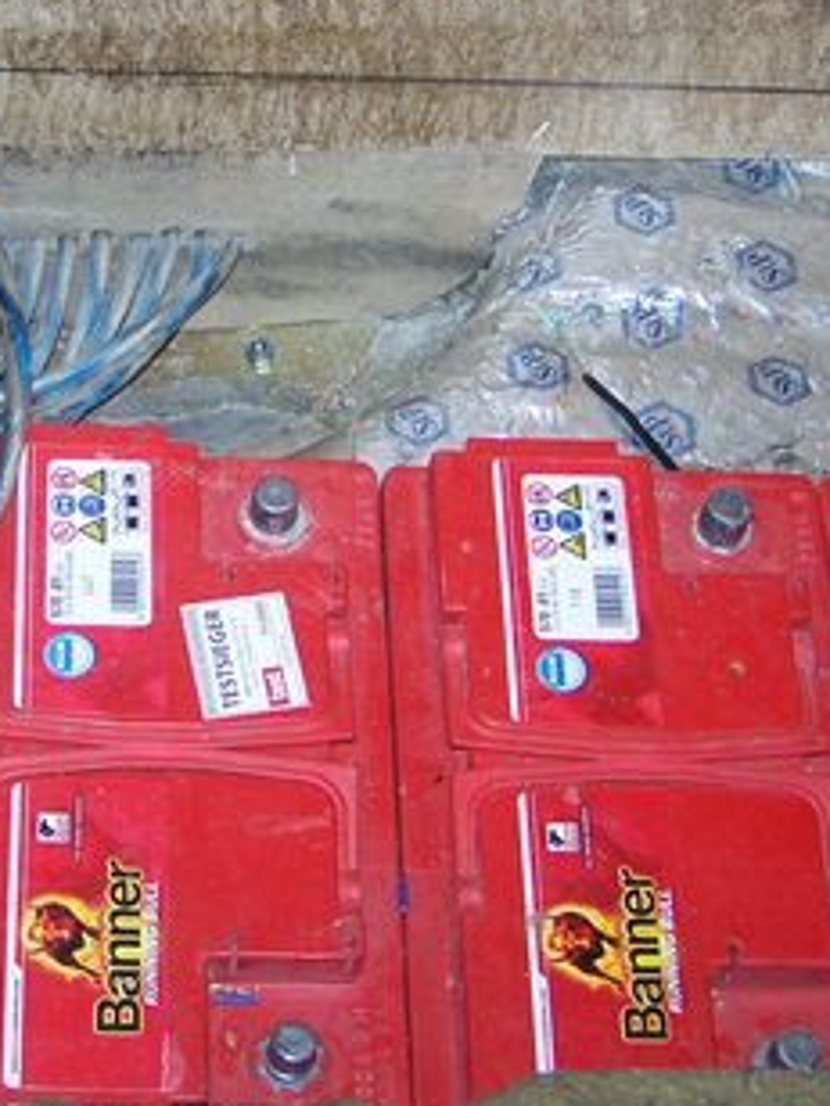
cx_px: 65
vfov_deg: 24.6
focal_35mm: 79
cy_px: 409
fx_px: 2526
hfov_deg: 18.3
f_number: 2.8
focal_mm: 6.3
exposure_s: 1/60
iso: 80
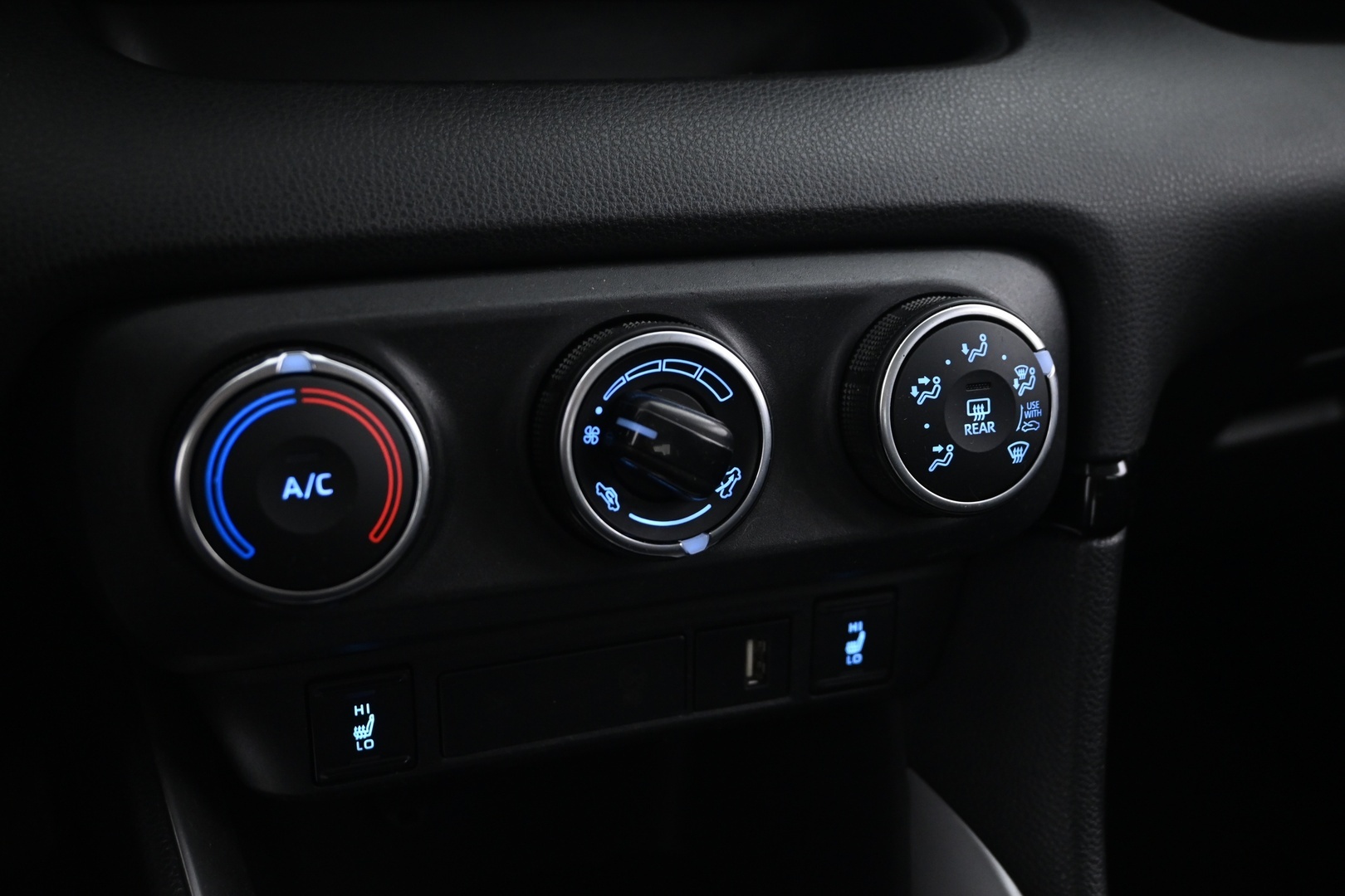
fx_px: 1345
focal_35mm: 36
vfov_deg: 36.9
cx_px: 672
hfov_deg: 53.1
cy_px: 448
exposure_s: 1/10
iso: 1600
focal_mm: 24
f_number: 4.2
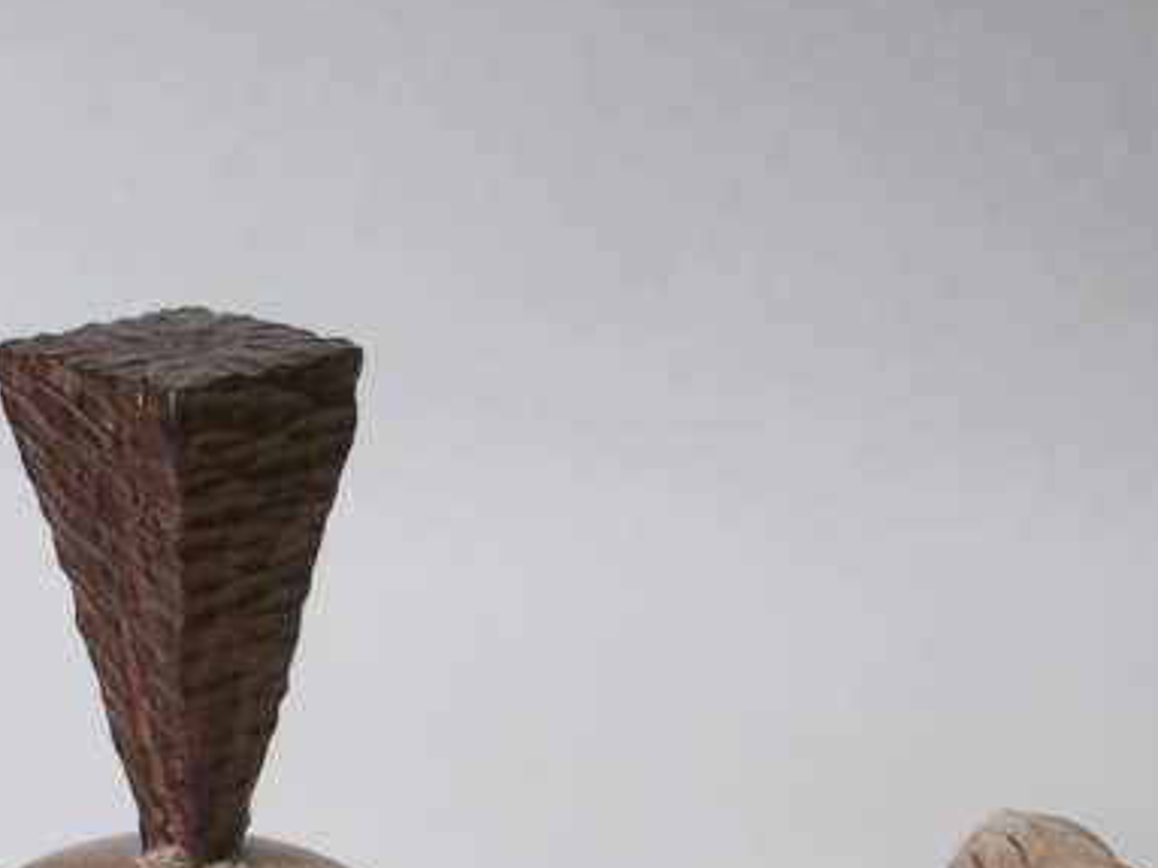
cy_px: 1049
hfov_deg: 15.0
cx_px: 305
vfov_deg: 11.1
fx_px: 4381
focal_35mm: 131
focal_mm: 8.2
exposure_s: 1/8
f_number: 3.1
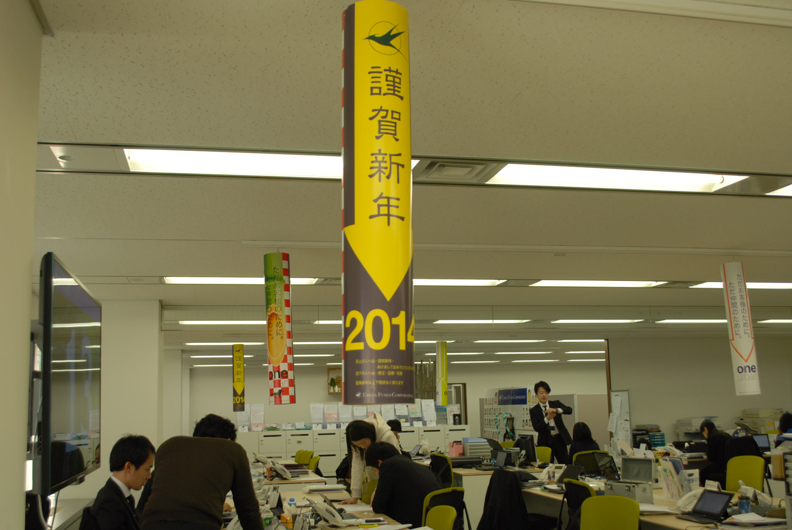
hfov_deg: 53.1
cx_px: 396
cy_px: 265
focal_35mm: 36
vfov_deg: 37.0
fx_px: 793
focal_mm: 24
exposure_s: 1/80
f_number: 4.2
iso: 400
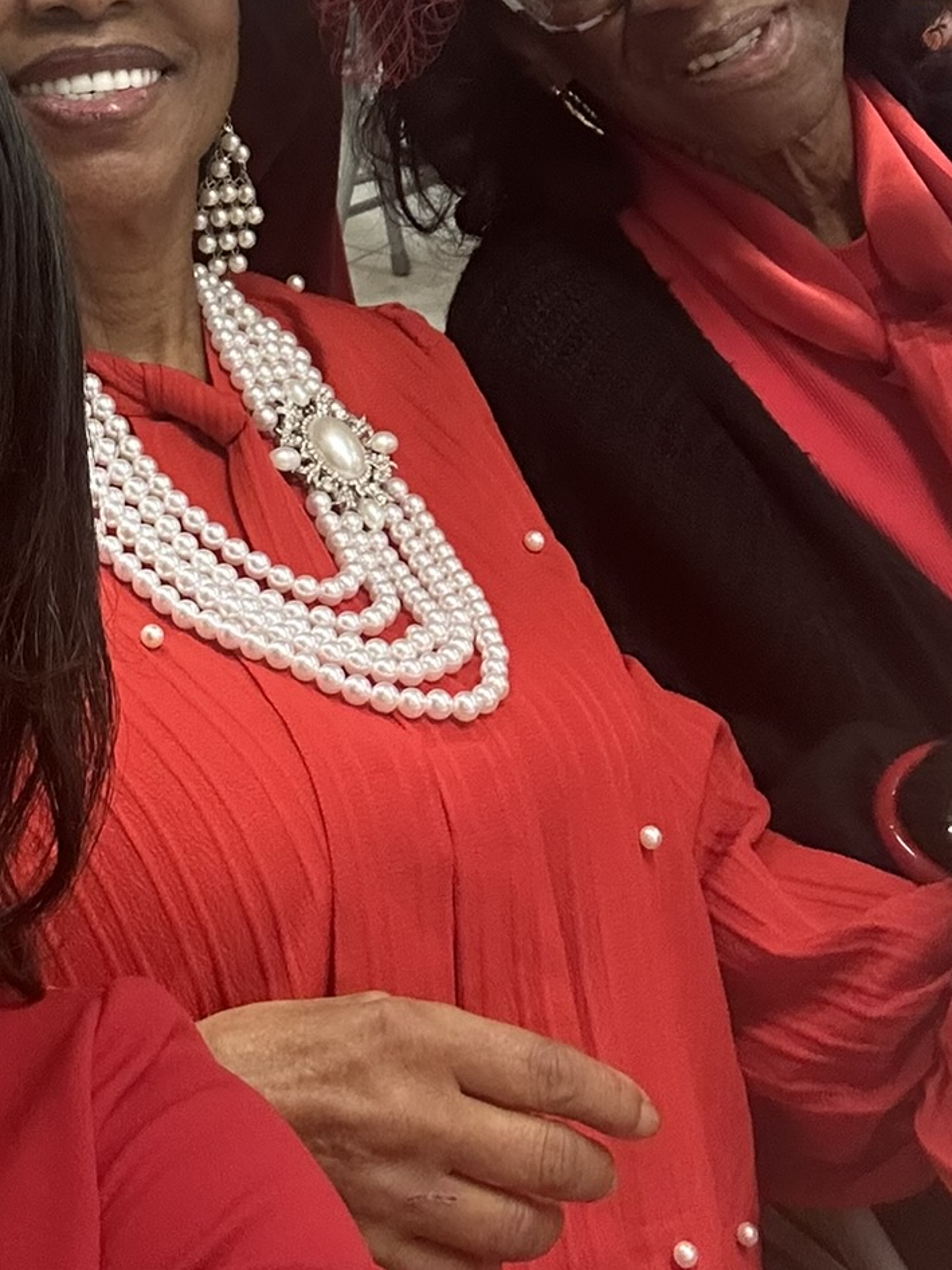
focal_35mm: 65
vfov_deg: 27.6
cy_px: -73
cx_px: 136
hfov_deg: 22.2
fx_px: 2383
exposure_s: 1/60
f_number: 1.9
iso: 160
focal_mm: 2.69
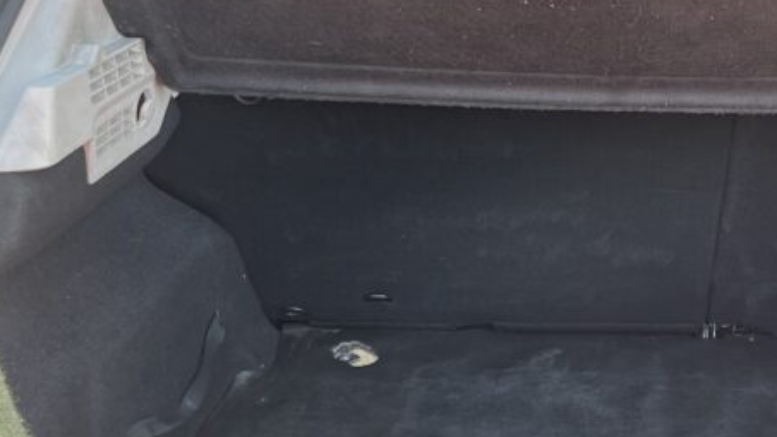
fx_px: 1030
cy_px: 278
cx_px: 621
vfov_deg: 23.9
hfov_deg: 39.7
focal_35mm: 50
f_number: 1.6
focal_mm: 5.1
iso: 64
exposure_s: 1/121
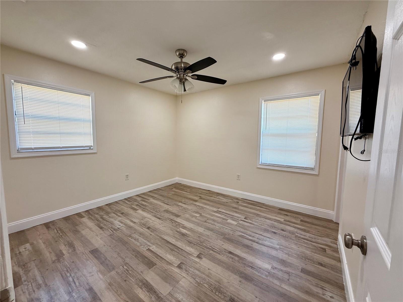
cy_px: 151
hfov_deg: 102.1
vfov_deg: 85.7
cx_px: 202
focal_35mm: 14
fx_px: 163
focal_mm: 2.22
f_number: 2.2
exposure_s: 1/120
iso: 100
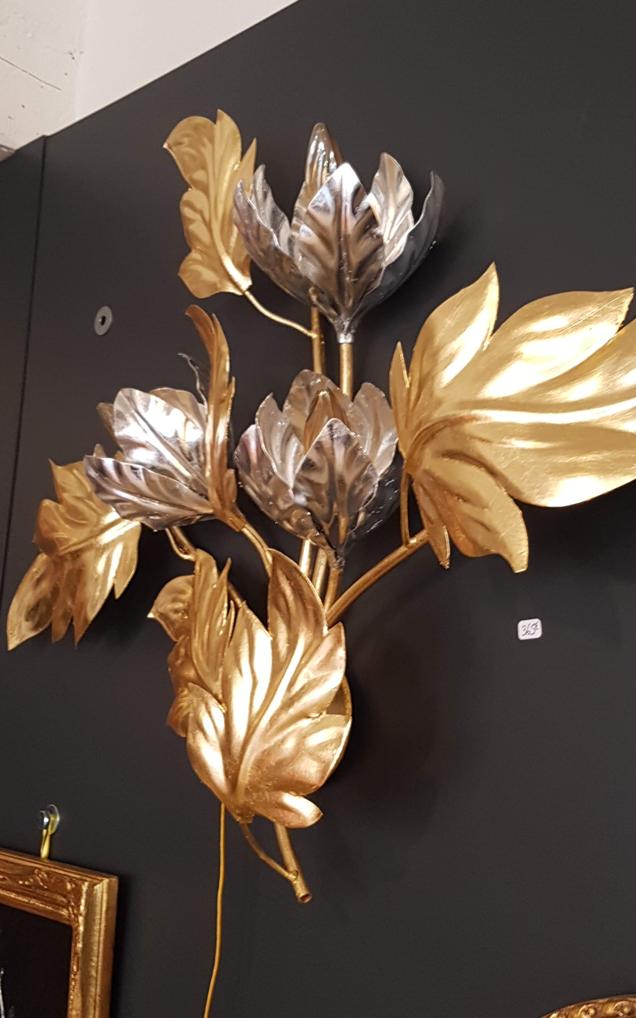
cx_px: 329
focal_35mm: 28
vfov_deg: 66.5
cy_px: 504
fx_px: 777
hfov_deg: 44.5
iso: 160
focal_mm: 4.2
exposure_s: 1/25
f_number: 1.7
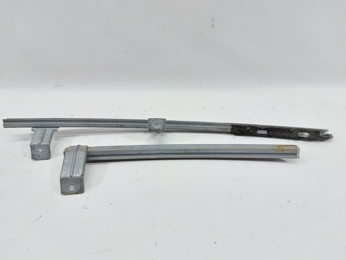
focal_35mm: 24
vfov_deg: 56.8
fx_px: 240
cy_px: 130
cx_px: 173
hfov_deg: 71.6
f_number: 1.8
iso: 125
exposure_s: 1/50
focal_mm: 5.23
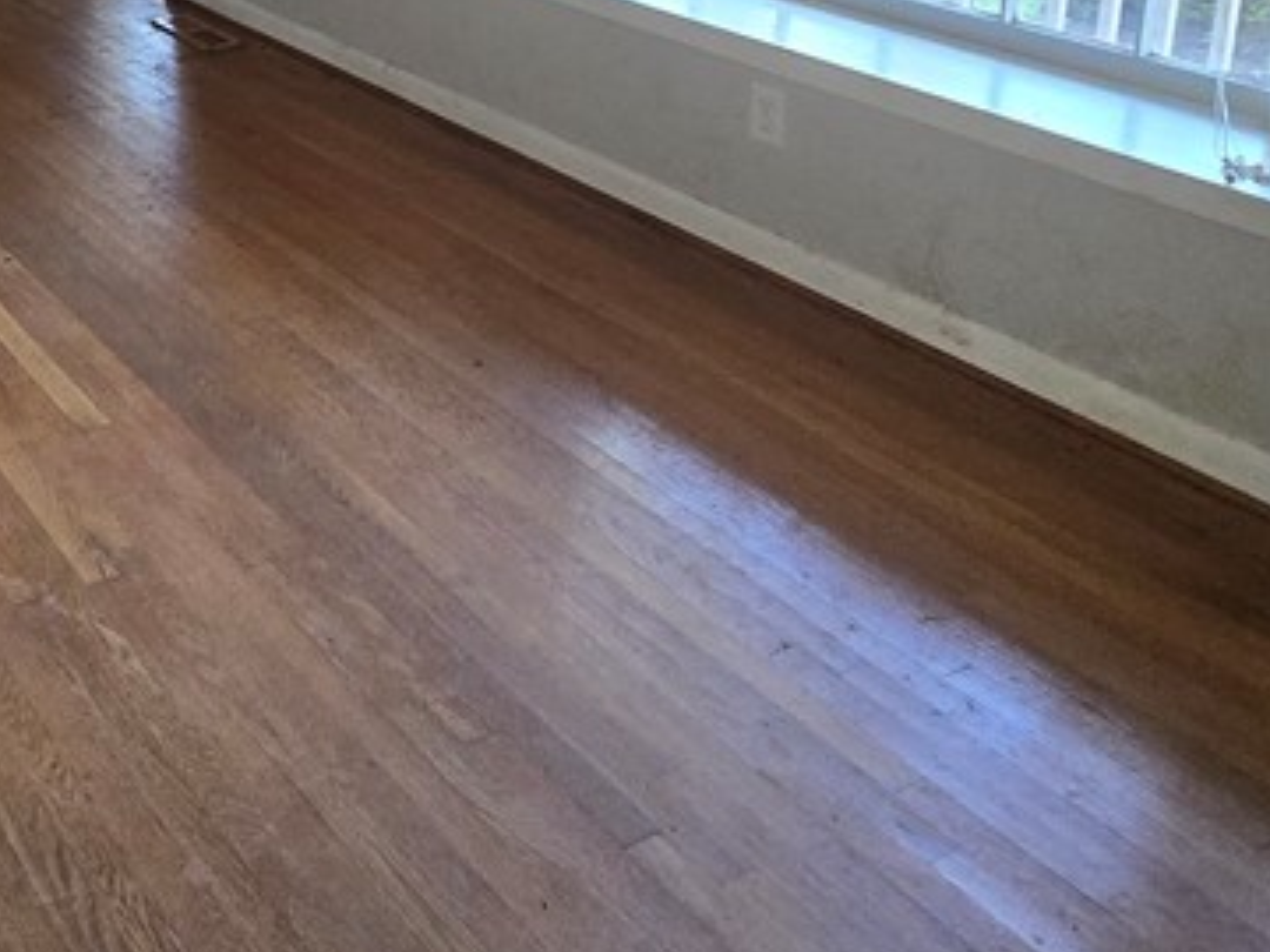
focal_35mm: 37
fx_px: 1357
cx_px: -78
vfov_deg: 32.7
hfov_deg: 41.5
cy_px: -152
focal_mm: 2.2
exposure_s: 1/100
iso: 800
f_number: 2.2
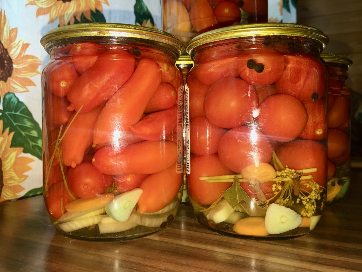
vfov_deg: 48.2
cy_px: 136
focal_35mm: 29
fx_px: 303
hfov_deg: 61.7
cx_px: 181
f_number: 2.2
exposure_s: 1/39
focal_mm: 4.15
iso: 32
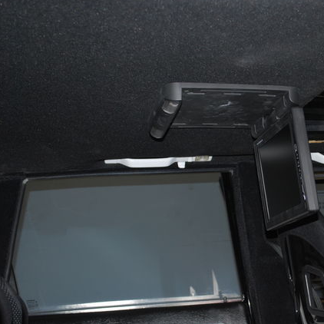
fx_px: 657
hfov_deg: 27.3
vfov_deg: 27.7
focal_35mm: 62
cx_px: 243
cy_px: 160
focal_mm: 32
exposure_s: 1/60
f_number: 5
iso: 200
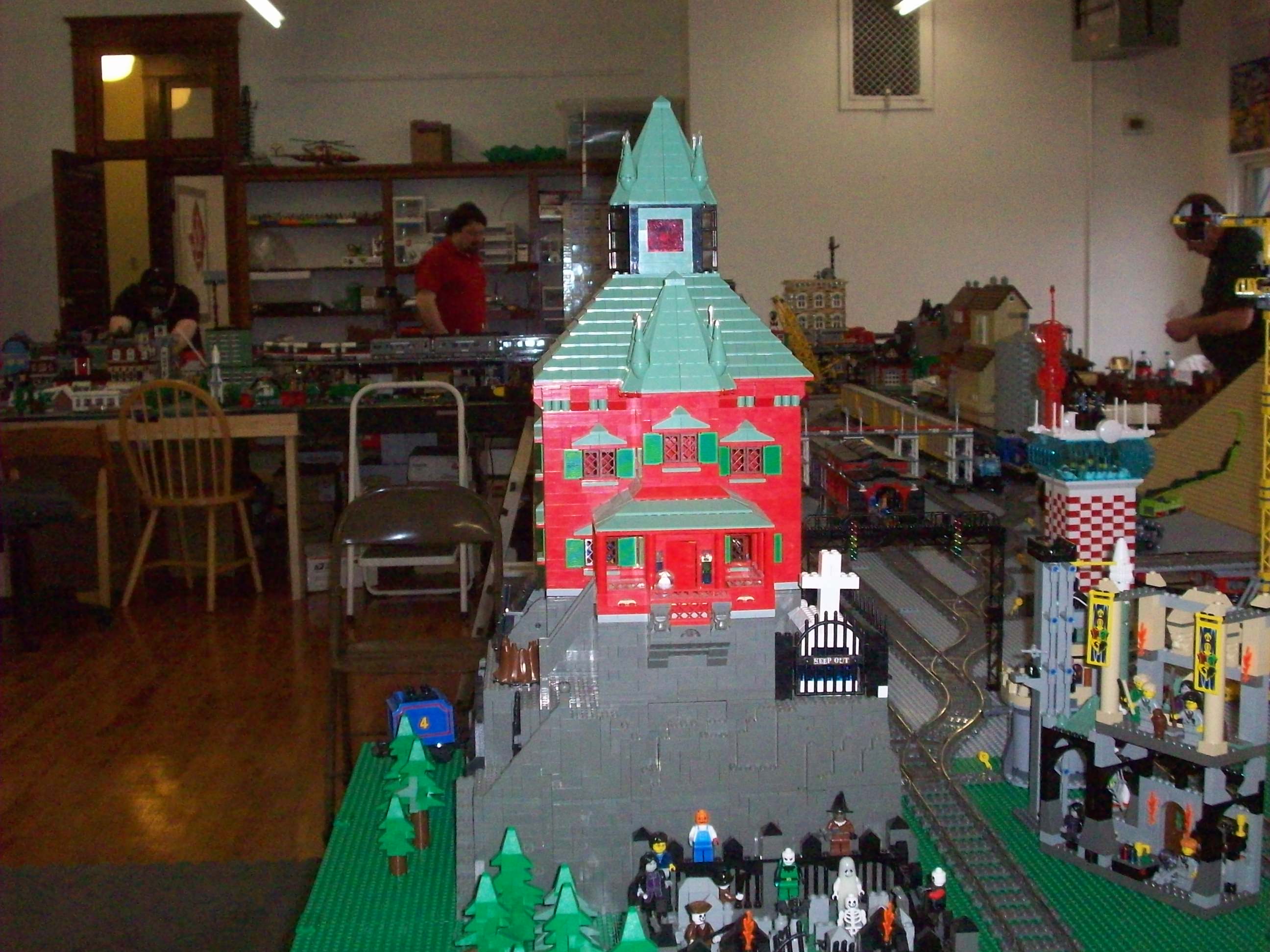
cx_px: 635
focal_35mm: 46
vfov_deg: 31.5
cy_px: 476
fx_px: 1688
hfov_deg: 41.2
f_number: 3.1
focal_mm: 7.6
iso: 400
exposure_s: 1/144
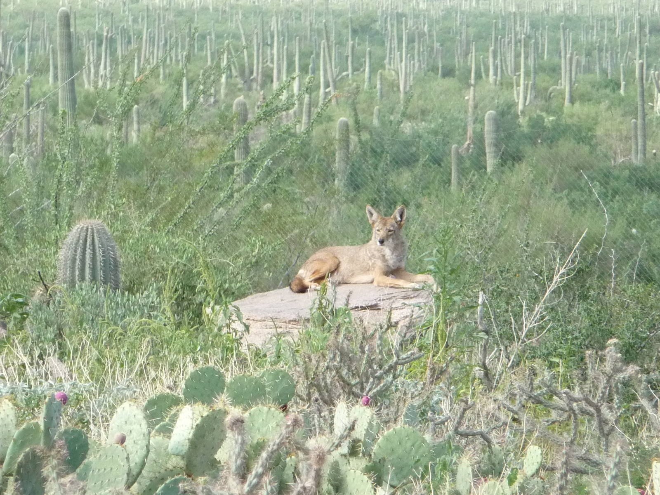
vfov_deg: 3.2
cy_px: 248
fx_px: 8999
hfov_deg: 4.2
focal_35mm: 472
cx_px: 330
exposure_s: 1/500
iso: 320
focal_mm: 47
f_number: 4.9
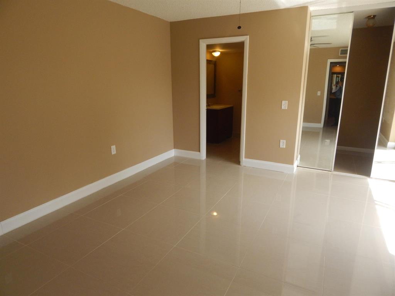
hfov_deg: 76.4
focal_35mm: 22
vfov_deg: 61.1
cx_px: 198
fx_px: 251
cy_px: 148
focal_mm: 4
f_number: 3
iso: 250
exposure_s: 1/250
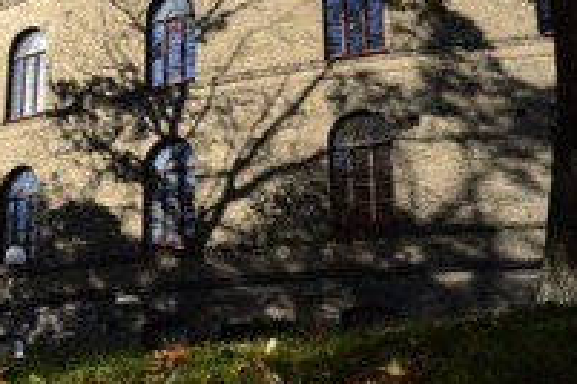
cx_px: 115
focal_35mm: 71
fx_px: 1138
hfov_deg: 27.9
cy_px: 112
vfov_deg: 19.1
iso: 200
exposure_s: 1/250
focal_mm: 34
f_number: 10
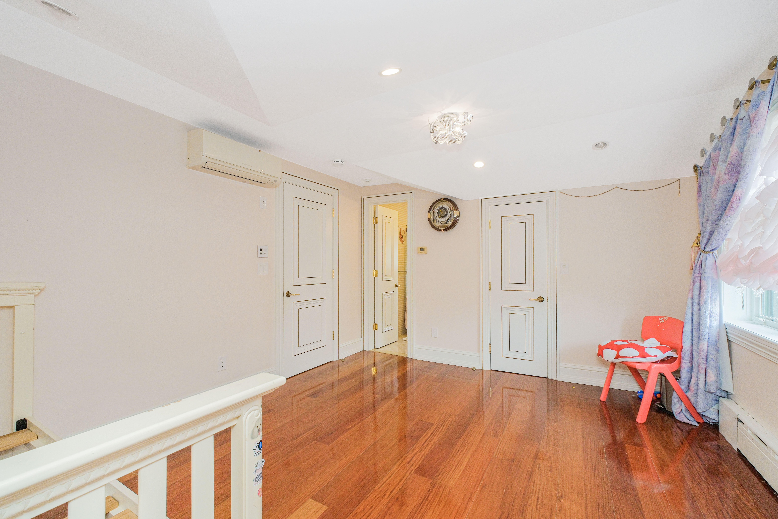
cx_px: 389
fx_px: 324
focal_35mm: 15
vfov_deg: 77.3
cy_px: 260
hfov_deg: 100.4
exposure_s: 1/60
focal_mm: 10
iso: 800
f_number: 8
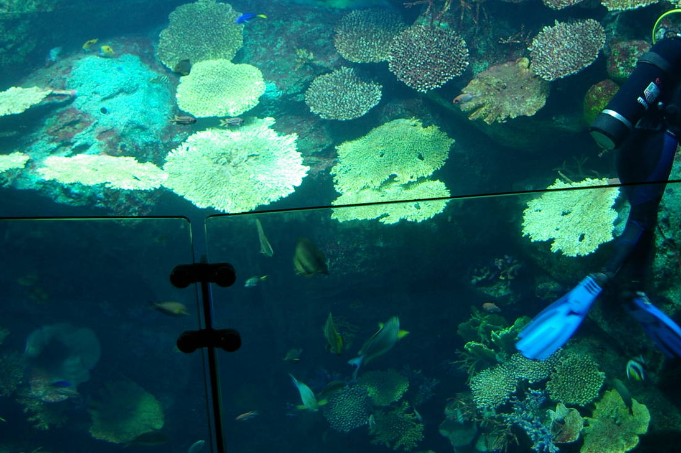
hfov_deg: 35.0
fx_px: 1077
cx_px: 392
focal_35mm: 57
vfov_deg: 23.6
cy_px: 147
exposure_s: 1/10
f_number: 4
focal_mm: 26
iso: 400
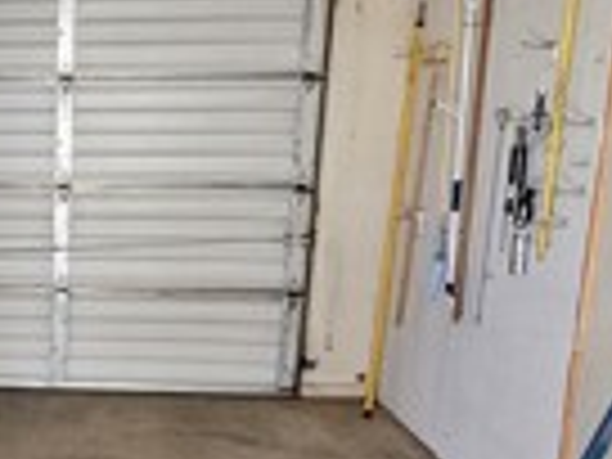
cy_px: 423
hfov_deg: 29.0
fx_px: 1078
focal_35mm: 61
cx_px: -40
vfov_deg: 23.3
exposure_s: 1/60
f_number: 2.2
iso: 250
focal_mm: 1.74
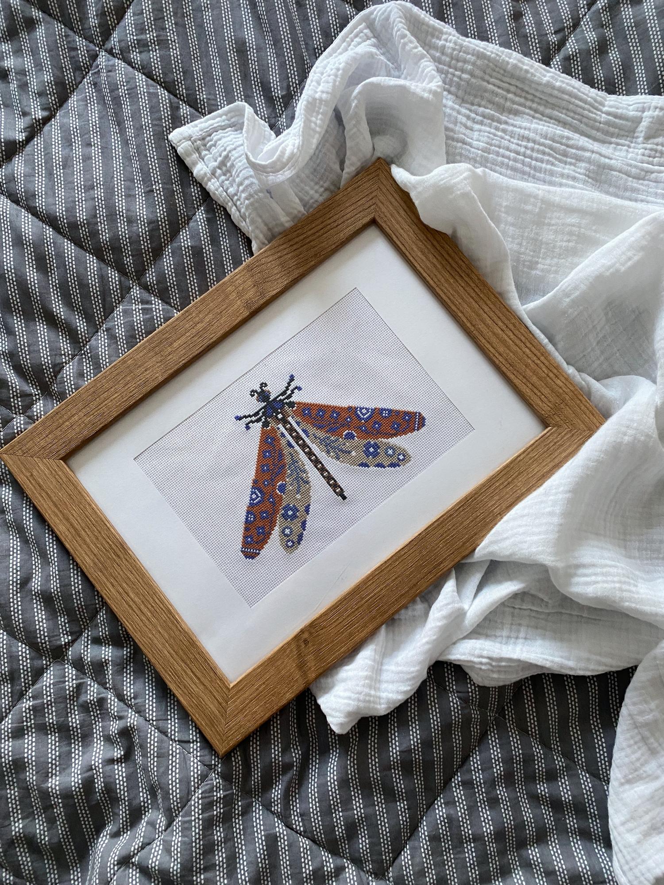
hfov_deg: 53.1
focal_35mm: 26
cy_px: 442
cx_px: 332
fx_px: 665
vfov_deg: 67.3
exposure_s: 1/54
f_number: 1.8
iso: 320
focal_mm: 4.25
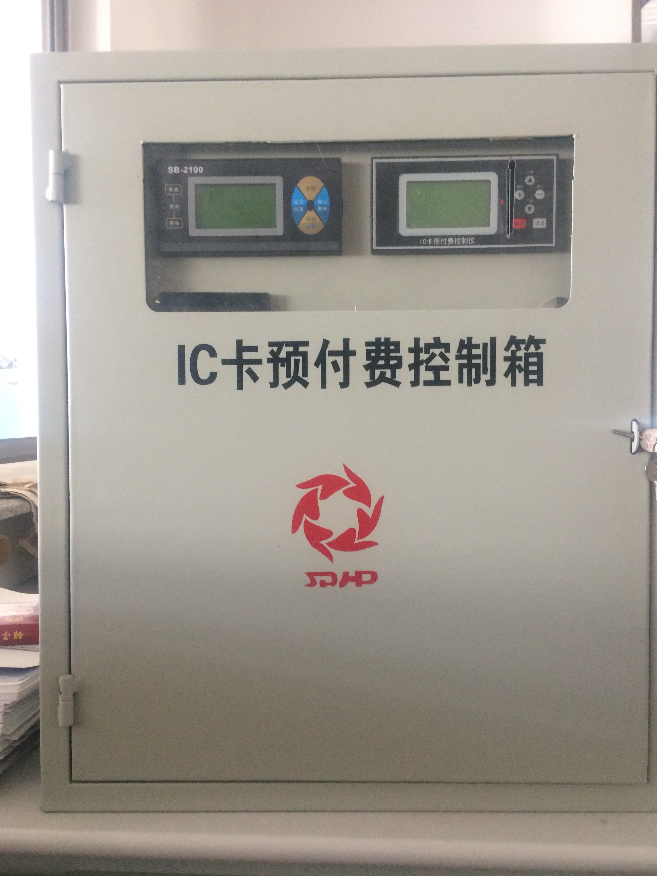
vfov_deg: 58.3
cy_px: 439
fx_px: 784
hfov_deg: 45.4
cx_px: 335
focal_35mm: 31
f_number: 2.2
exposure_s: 1/33
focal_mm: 4.15
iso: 250
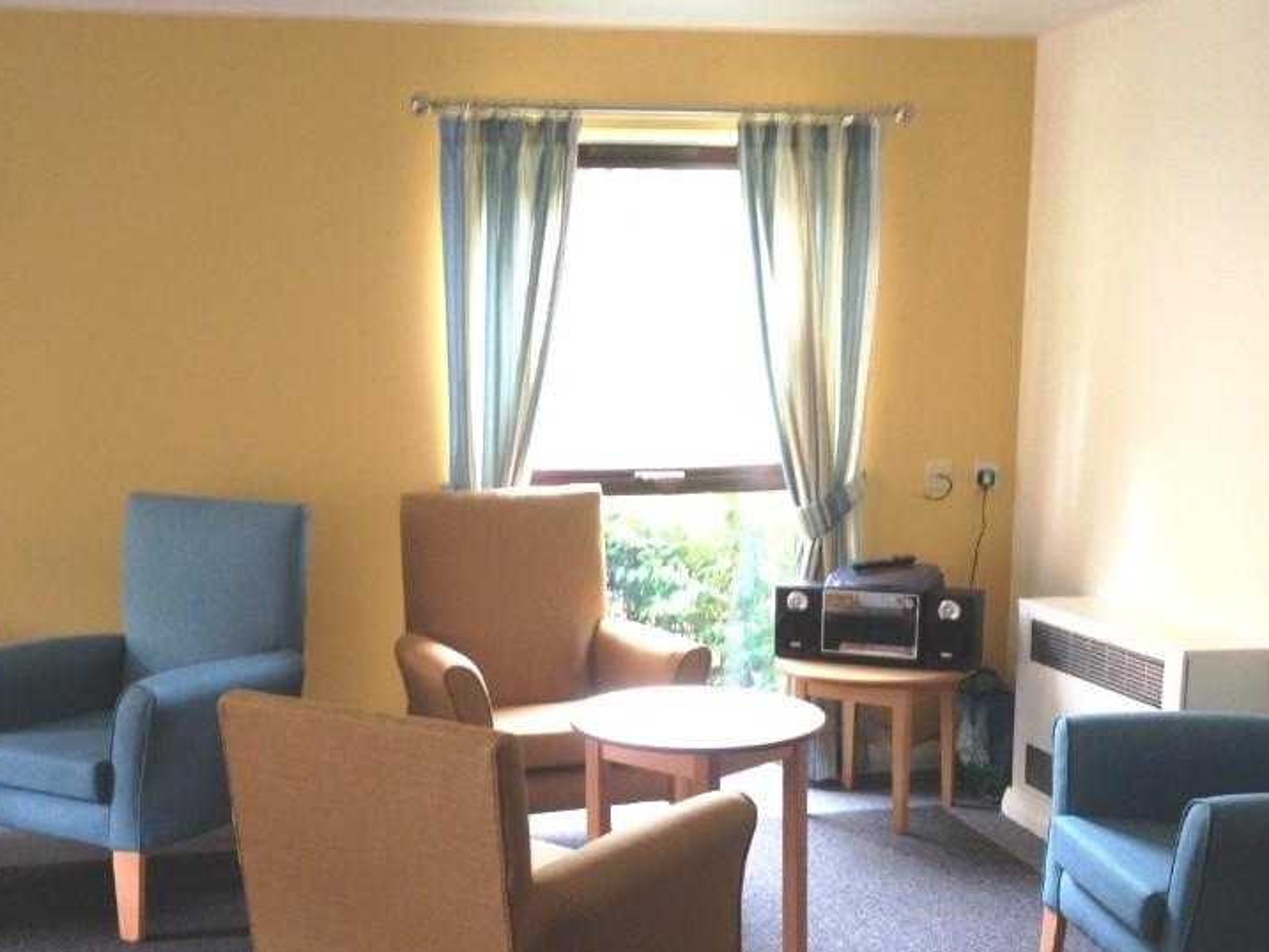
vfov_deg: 28.9
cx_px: 570
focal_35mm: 50
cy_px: 651
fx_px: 1833
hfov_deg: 38.1
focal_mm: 4.28
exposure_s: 1/20
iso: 80
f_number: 2.4
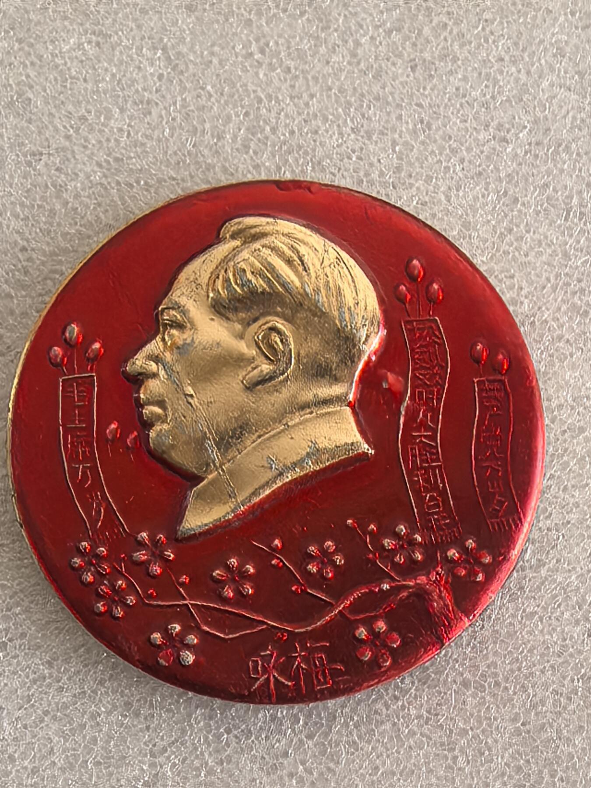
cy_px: 394
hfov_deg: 22.6
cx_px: 296
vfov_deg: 29.8
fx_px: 1480
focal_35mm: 65
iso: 125
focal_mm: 1.95
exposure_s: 1/50
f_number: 2.2
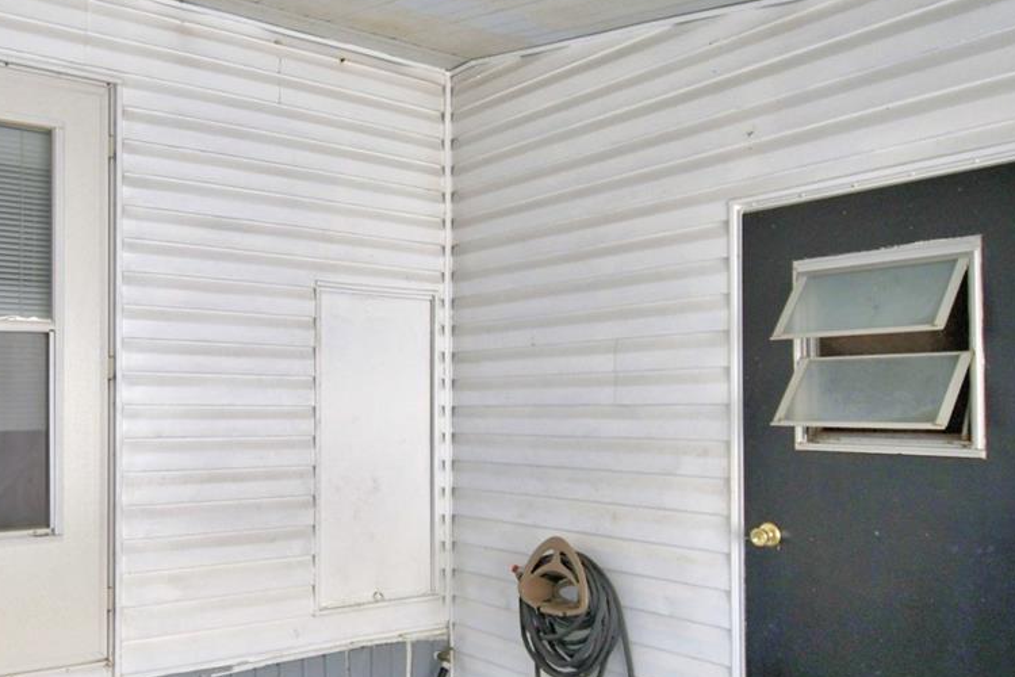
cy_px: 376
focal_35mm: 32
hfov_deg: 57.6
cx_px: 352
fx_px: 902
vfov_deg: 41.1
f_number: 4.5
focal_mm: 10
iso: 180
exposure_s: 1/500
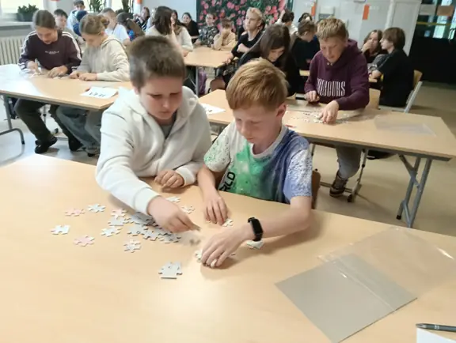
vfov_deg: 51.5
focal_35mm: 27
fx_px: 356
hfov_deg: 65.2
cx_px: 228
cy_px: 172
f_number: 1.8
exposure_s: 1/33.3
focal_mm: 3.98
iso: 250
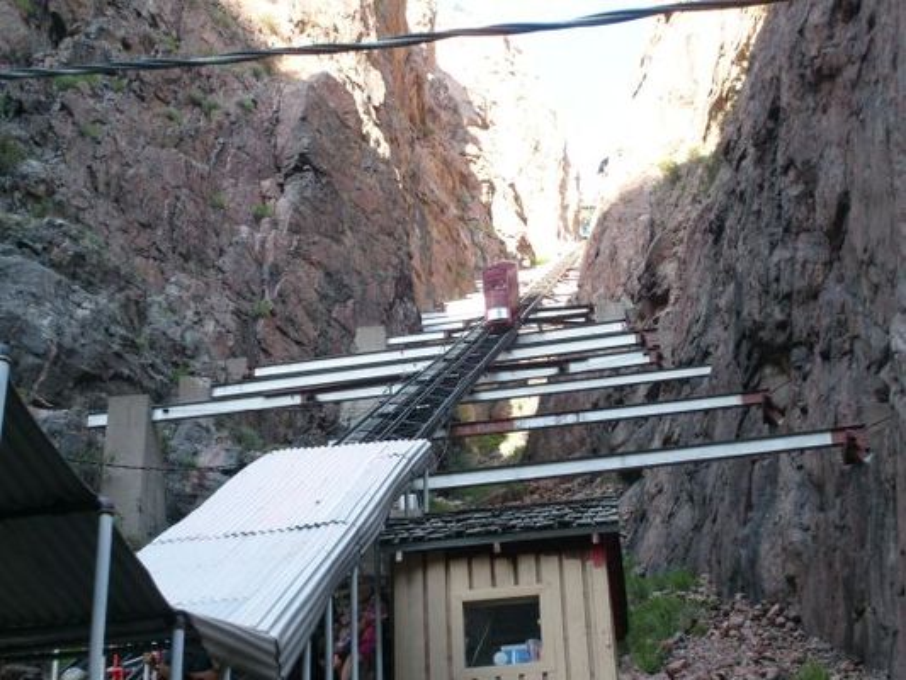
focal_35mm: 72
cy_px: 340
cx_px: 453
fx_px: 1885
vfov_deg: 20.4
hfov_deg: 27.0
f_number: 3.9
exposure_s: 1/90
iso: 80
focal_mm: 12
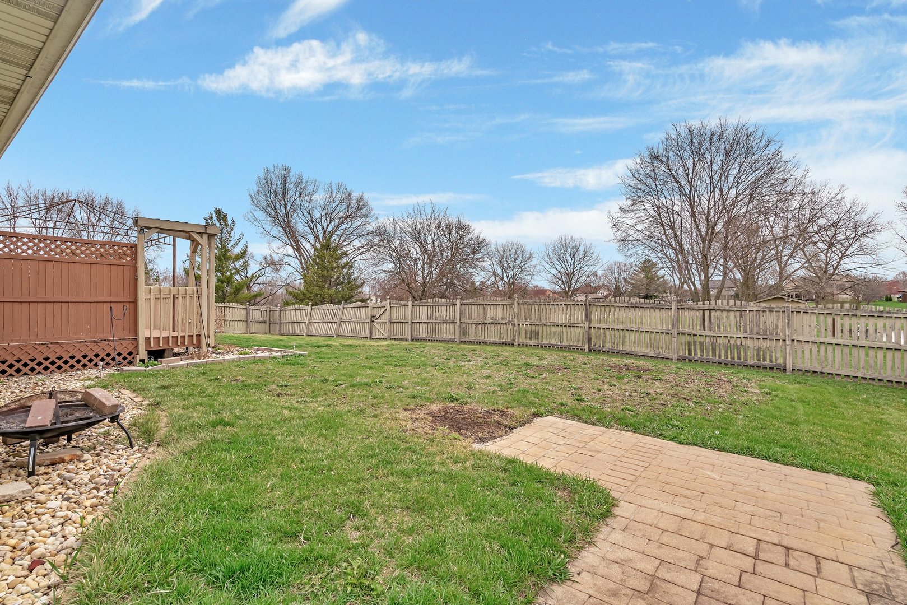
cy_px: 302
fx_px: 403
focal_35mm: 16
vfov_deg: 73.8
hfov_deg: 96.7
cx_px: 454
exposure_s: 1/50
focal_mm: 16
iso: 400
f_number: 9
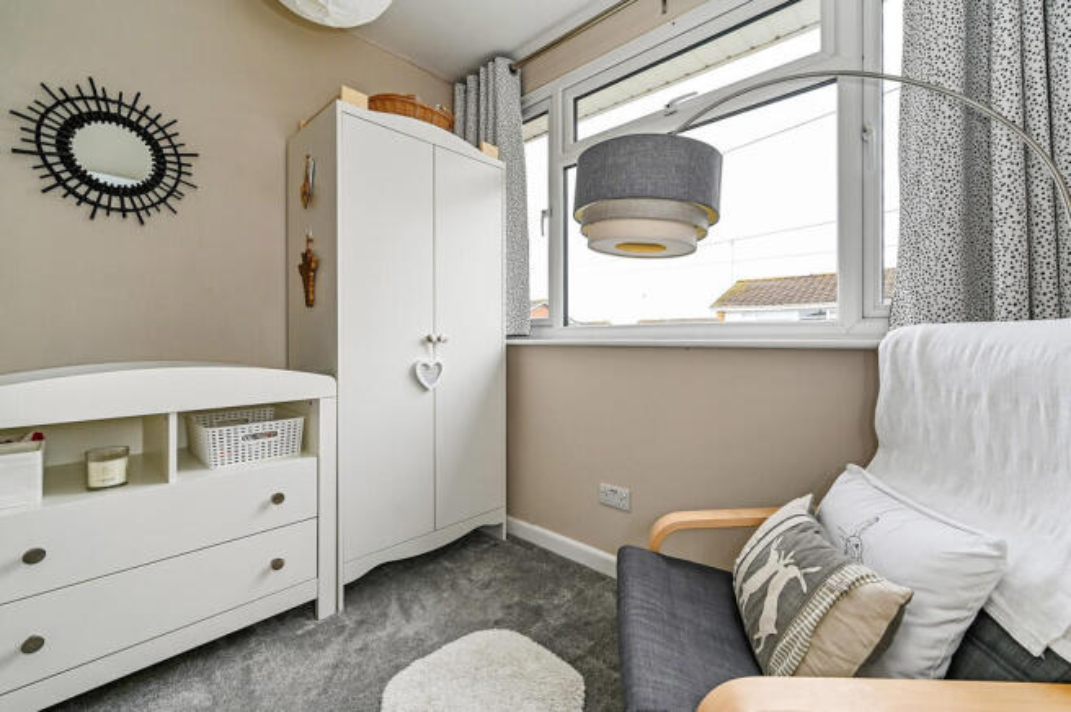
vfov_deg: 77.2
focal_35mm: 15
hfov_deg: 100.4
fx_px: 446
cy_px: 356
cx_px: 536
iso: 400
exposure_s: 1/60
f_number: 7.1
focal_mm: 15
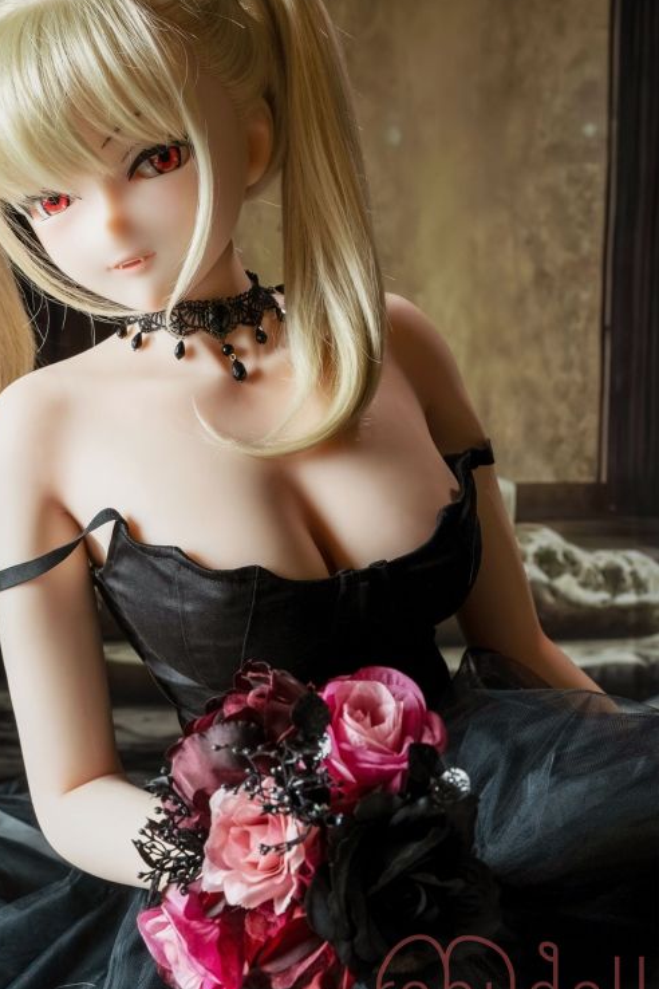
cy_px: 465
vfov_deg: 32.9
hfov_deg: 22.2
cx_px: 259
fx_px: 1675
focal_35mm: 61
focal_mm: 50
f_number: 6.3
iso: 125
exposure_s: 1/2.5
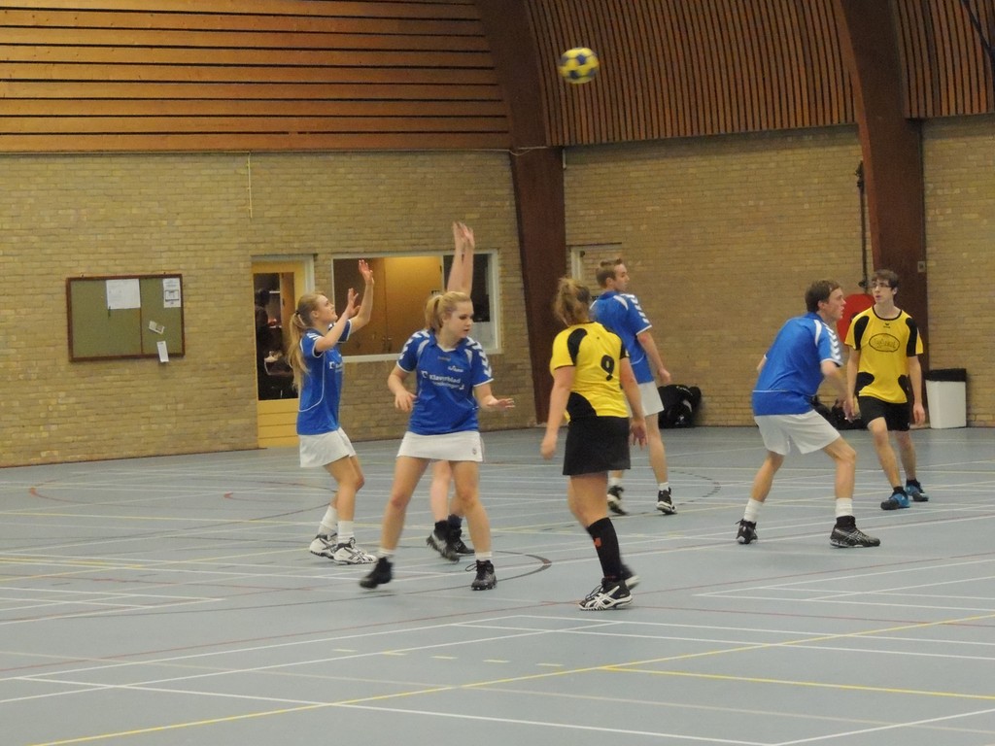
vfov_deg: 11.0
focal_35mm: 135
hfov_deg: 14.6
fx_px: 3880
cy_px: 373
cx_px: 498
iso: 3200
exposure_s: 1/100
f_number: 4.3
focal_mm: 24
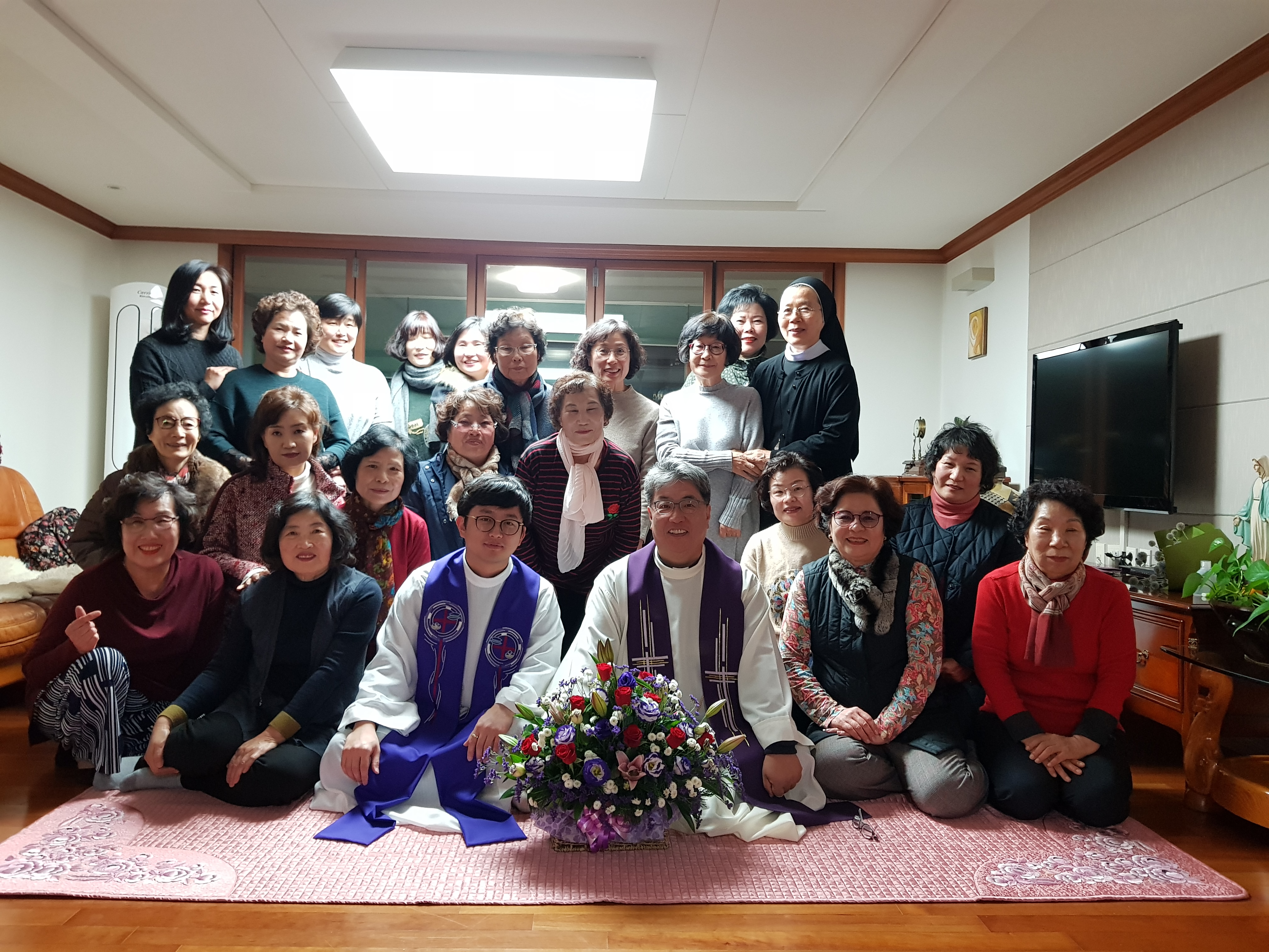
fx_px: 953
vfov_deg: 53.1
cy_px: 476
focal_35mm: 26
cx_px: 634
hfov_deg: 67.3
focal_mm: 4.2
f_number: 1.7
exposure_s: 1/24
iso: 250
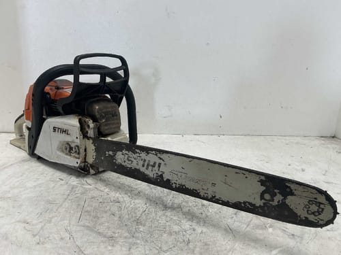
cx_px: 170
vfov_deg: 49.7
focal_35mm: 28
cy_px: 128
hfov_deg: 63.4
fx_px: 276
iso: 32
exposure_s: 1/50
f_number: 1.8
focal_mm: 3
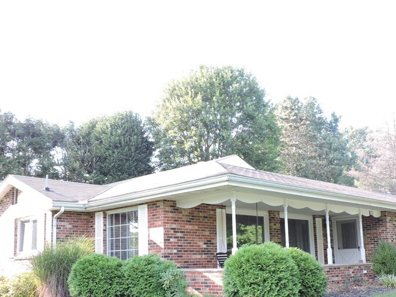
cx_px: 195
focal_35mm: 43
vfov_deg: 33.4
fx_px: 492
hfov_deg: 43.9
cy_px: 183
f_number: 3.1
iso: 100
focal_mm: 5
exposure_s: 1/50
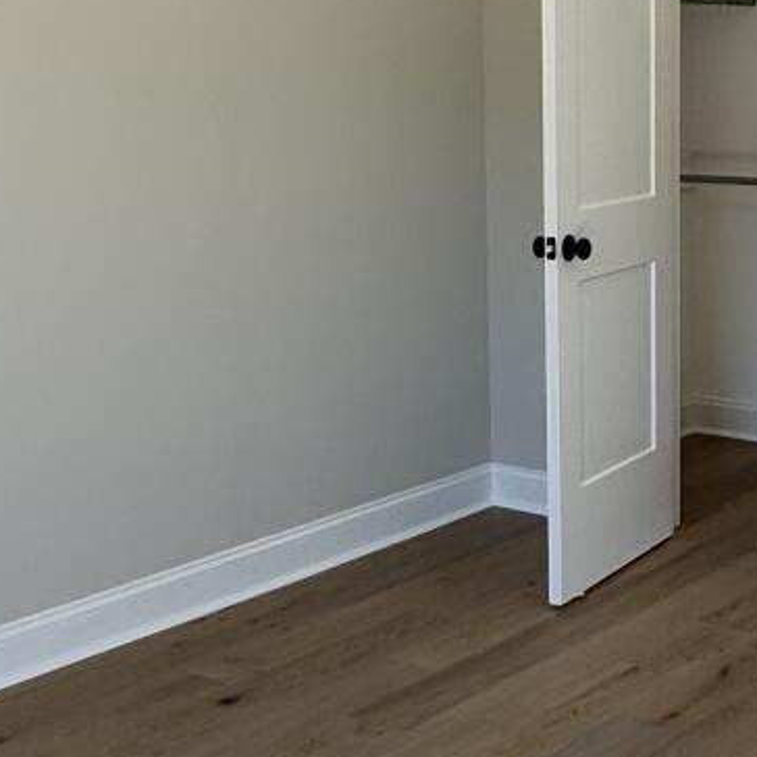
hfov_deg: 24.7
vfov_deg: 25.3
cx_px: 665
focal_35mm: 68
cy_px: 289
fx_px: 1682
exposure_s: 1/120
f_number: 2.2
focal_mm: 2.22
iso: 50
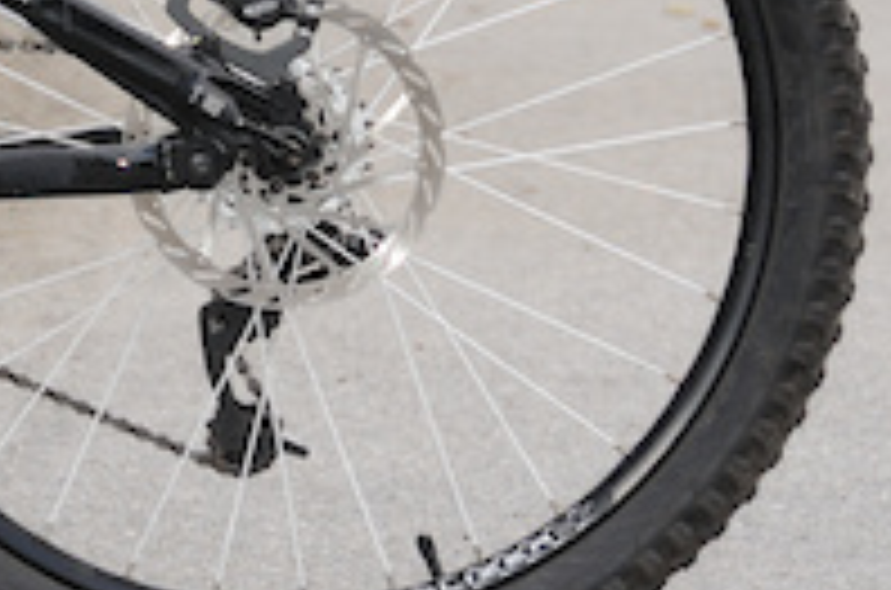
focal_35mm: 425
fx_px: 10493
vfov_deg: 3.2
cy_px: -88
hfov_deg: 4.8
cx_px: -603
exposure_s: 1/250
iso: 200
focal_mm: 70
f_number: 6.3
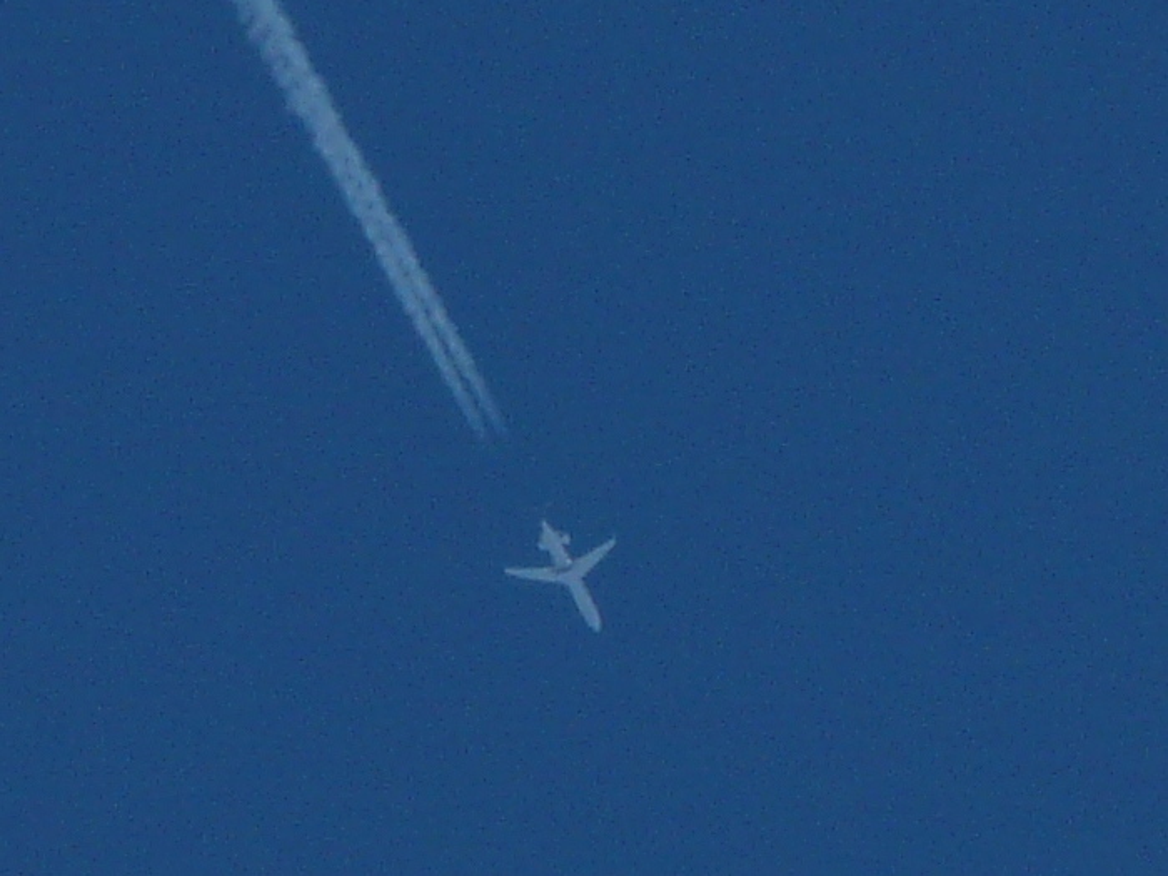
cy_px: 438
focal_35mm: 504
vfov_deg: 3.0
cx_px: 584
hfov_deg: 3.9
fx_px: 17006
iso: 100
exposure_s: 1/400
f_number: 7.1
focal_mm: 82.8
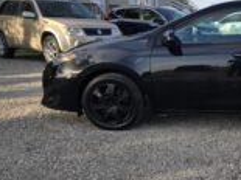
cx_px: 247
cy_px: 88
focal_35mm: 52
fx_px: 362
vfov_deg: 28.0
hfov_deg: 33.4
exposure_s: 1/2180
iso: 80
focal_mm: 5.4
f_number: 1.8
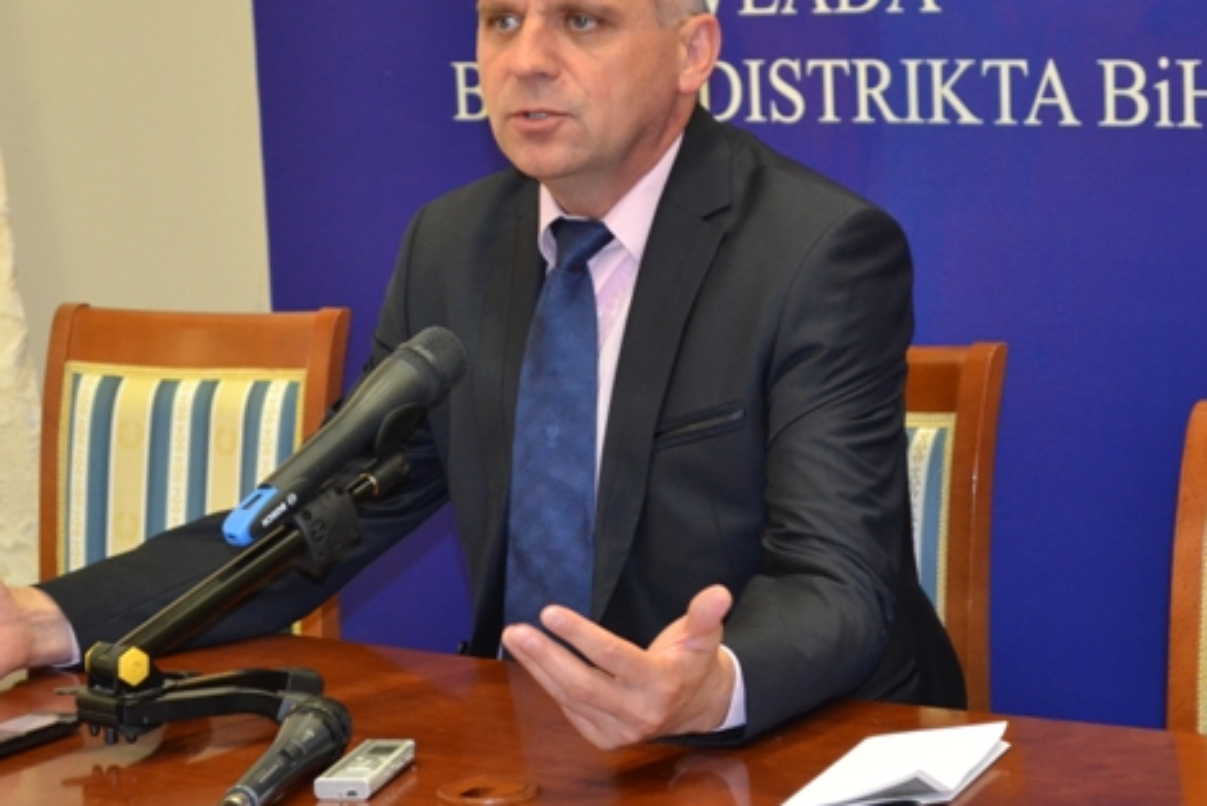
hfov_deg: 18.1
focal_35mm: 113
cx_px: 553
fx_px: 3779
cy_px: 344
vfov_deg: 12.2
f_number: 5.6
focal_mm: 55
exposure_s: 1/60
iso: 2000
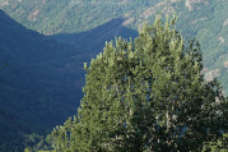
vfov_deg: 10.2
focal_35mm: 134
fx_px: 848
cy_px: 30
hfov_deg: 14.6
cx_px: 307
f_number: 5
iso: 125
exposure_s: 1/200
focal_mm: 18.24
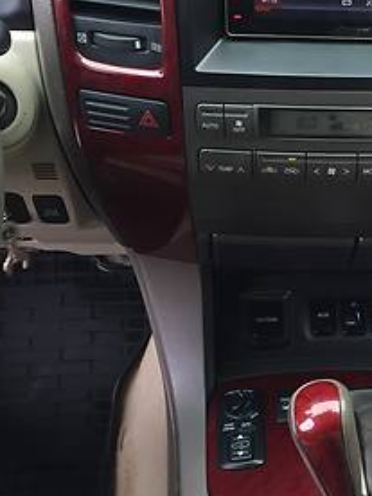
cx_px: 385
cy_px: 323
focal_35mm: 63
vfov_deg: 30.5
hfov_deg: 22.3
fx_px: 903
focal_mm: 4.2
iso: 50
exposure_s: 1/33
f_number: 2.2
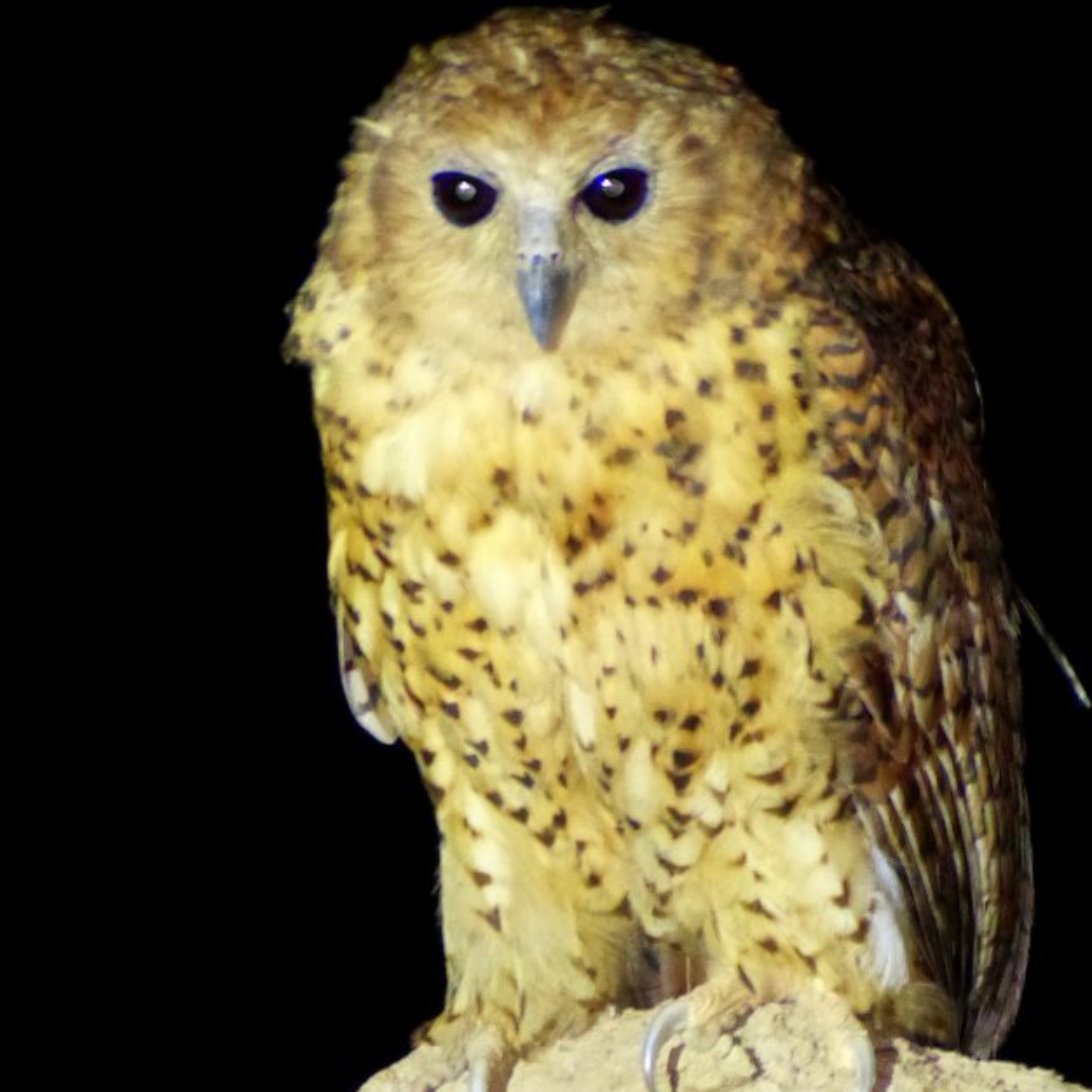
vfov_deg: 1.5
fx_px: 41793
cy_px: 698
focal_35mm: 1171
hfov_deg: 1.5
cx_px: 595
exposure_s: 1/30
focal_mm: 108
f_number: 2.8
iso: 800
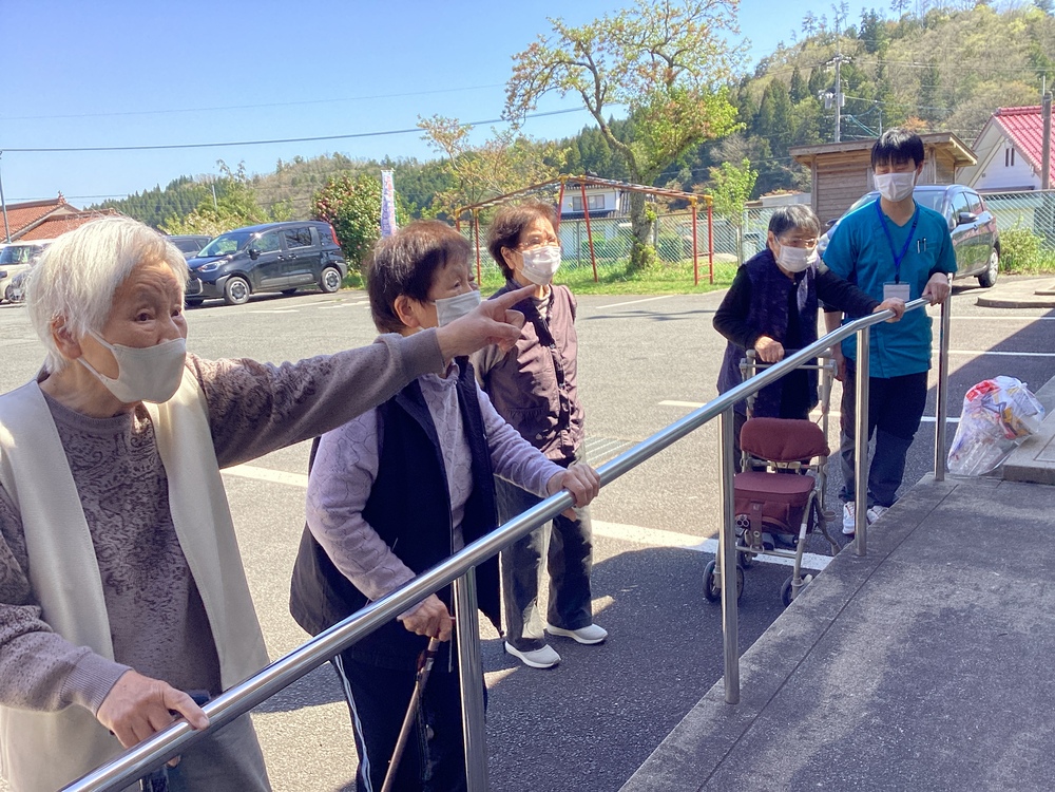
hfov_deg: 58.4
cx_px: 528
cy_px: 396
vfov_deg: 45.4
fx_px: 945
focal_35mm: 31
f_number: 2.4
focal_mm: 3.3
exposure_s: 1/309
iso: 25
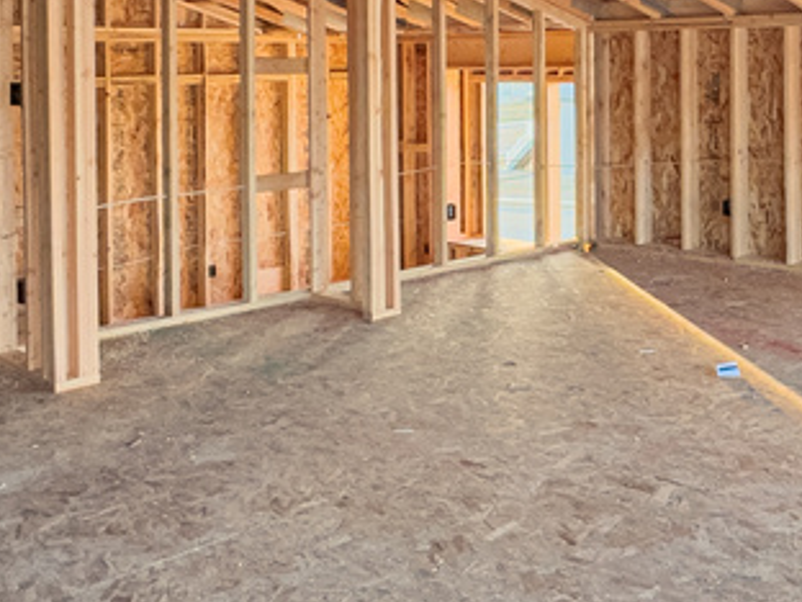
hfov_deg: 38.1
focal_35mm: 46
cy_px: 46
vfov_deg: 30.0
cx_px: 740
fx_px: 1066
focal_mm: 2.22
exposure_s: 1/100
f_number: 2.2
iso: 200
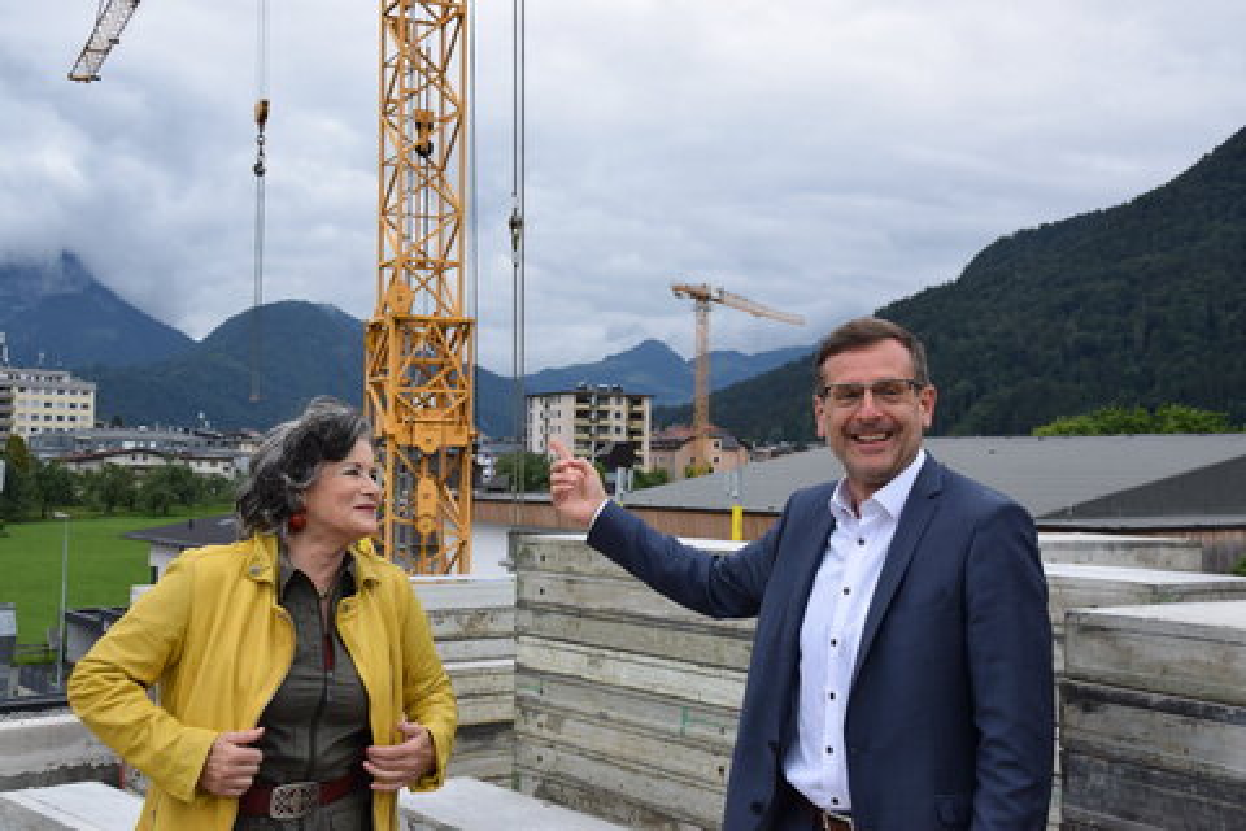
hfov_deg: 46.4
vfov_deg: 31.9
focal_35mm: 42
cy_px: 416
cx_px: 623
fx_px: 1454
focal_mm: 28
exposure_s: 1/320
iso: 200
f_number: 9
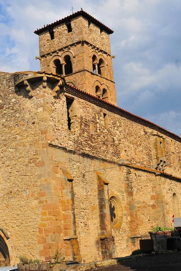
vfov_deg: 35.2
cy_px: 136
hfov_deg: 23.4
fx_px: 428
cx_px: 25
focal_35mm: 57
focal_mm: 25
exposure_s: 1/180
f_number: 8
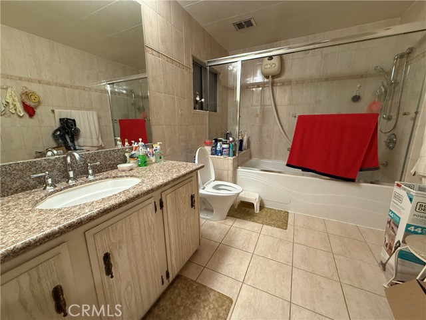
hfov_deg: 102.1
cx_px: 213
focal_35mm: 14
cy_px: 160
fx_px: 172
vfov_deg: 85.7
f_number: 2.2
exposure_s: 1/60
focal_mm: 2.22
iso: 400
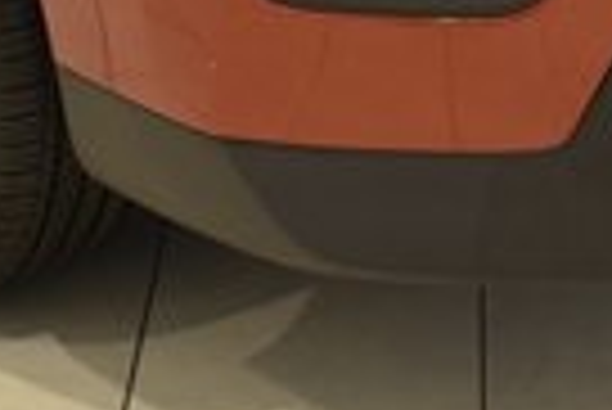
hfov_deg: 13.8
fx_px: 2525
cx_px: 360
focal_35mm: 148
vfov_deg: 8.6
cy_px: -520
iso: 180
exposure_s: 1/30
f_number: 3.8
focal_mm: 21
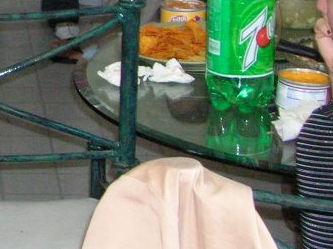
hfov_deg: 10.8
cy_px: -48
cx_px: -217
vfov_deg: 8.4
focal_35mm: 175
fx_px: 1682
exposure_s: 1/60.1
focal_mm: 8.5
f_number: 3.3
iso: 200
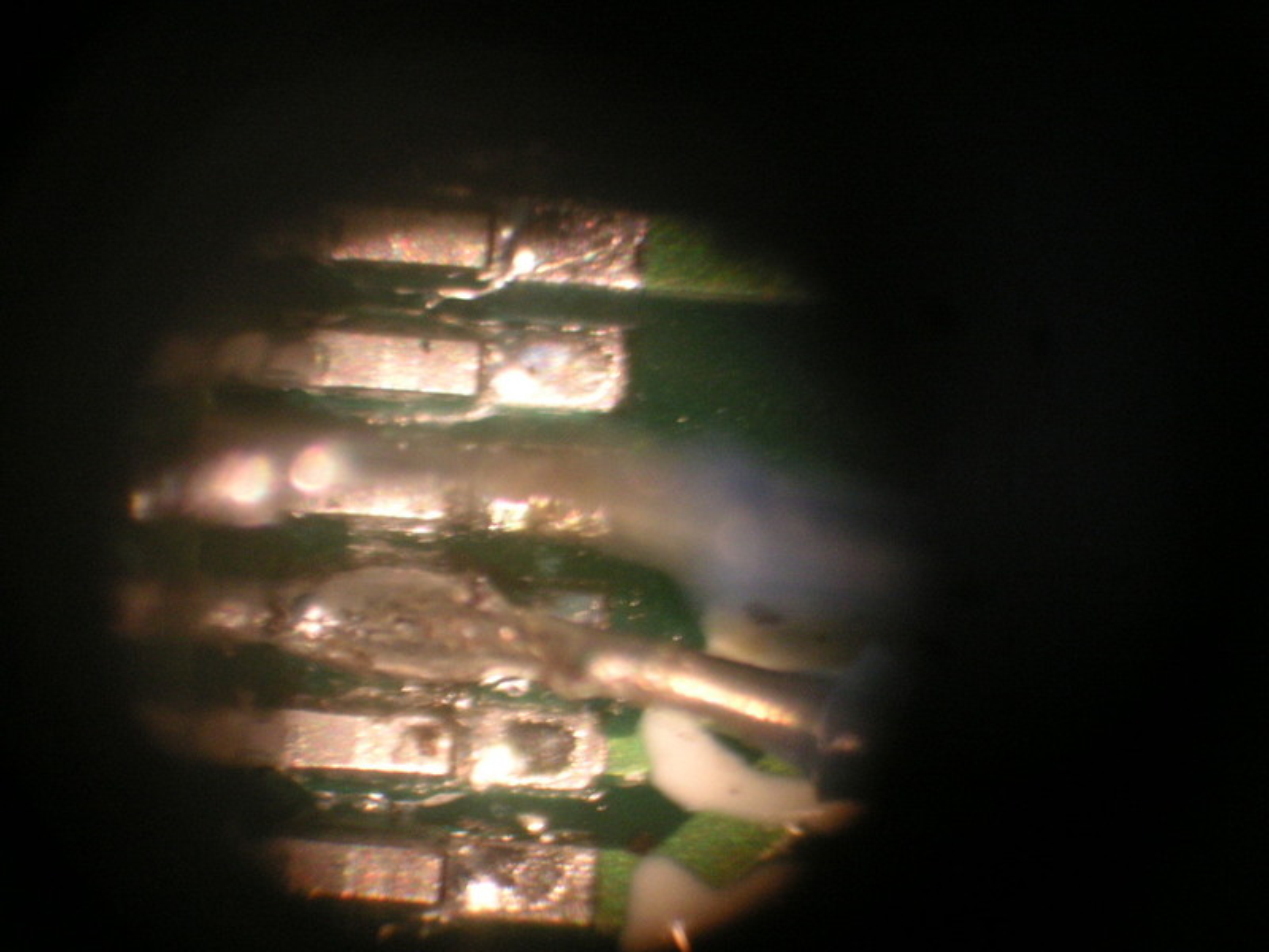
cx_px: 634
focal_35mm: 105
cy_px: 476
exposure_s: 1/4
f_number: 5
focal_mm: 17.1
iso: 100
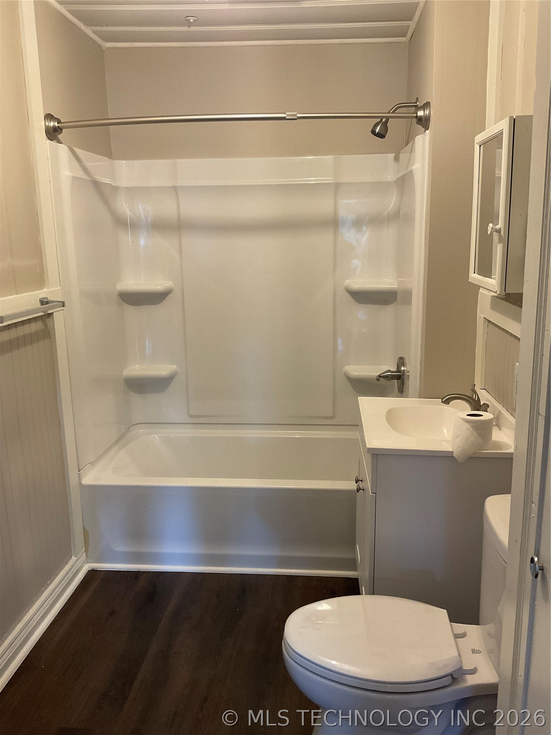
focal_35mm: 29
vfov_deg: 61.7
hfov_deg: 48.2
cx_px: 276
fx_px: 615
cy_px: 368
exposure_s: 1/60
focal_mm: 3
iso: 100
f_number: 1.8
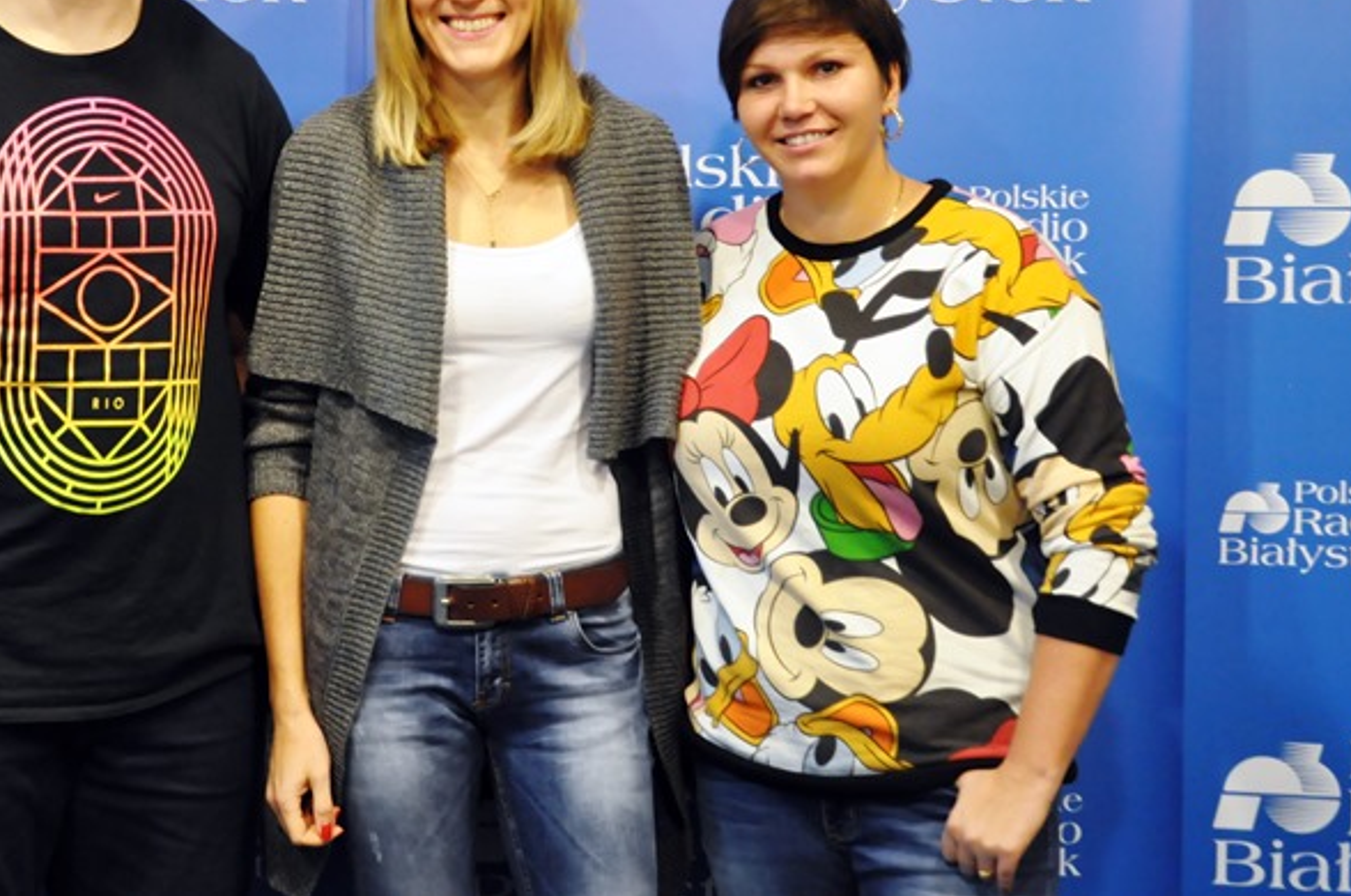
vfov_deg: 27.2
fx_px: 1836
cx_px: 457
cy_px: 288
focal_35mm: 49
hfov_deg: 39.9
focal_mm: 24
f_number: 3.8
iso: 1600
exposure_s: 1/30
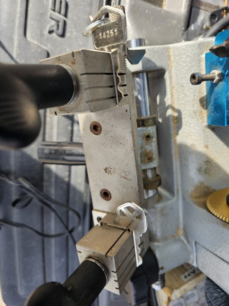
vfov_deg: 73.9
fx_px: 203
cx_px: 114
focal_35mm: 23
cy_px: 153
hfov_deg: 58.9
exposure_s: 1/218
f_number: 1.7
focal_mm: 6.3
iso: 20
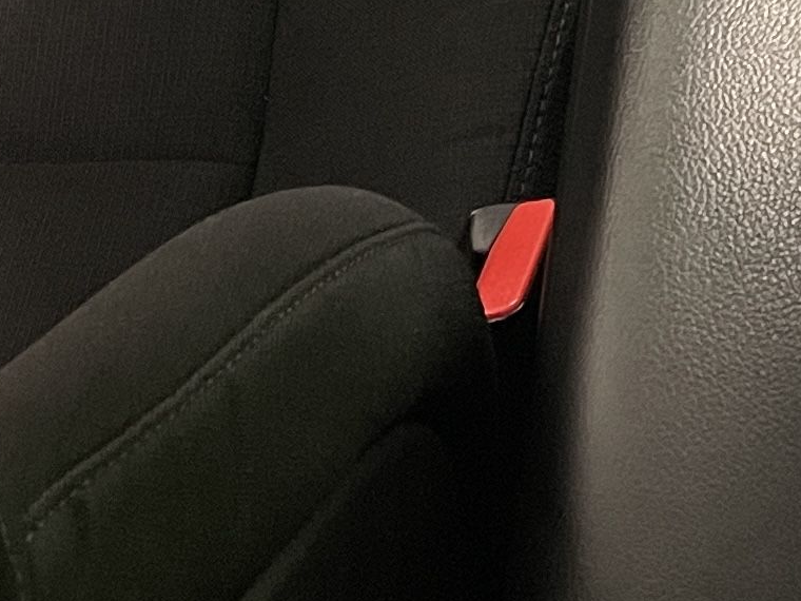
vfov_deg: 9.6
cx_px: 1013
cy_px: -829
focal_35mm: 138
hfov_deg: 13.8
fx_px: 3193
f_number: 1.6
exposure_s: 1/50
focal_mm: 4.2
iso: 250
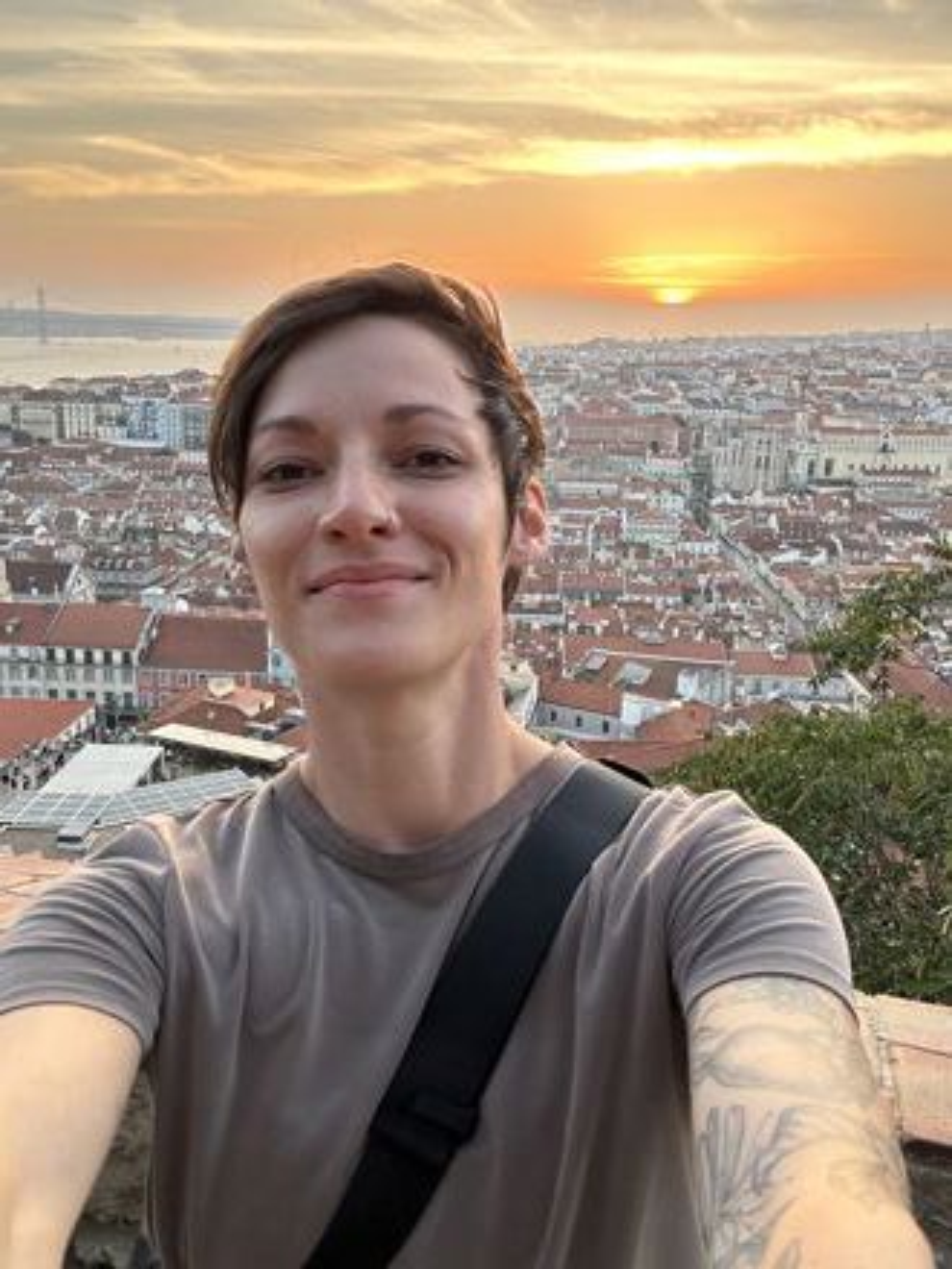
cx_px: 476
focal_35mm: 30
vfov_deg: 60.0
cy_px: 634
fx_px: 1100
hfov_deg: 46.8
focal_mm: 2.69
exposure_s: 1/122
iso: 20
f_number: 1.9
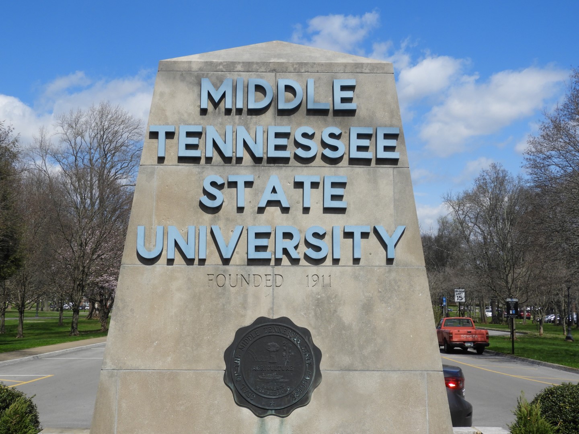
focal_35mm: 45
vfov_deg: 32.2
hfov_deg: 42.1
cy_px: 217
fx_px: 753
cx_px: 290
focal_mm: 8.1
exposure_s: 1/1600
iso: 100
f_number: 4
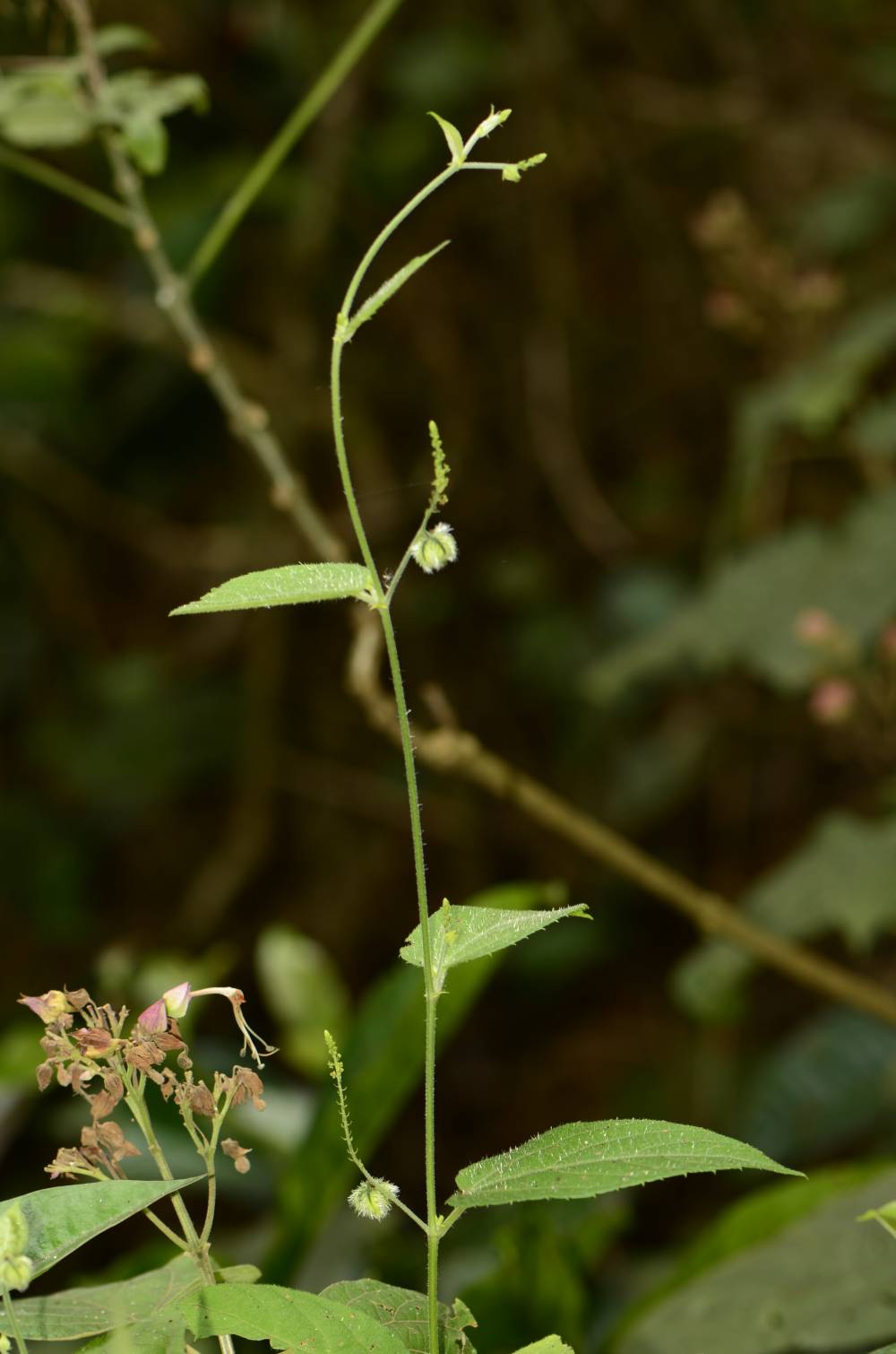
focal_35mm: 158
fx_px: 5907
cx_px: 448
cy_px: 677
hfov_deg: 8.7
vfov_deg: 13.1
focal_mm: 105
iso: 160
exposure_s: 1/125
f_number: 5.6
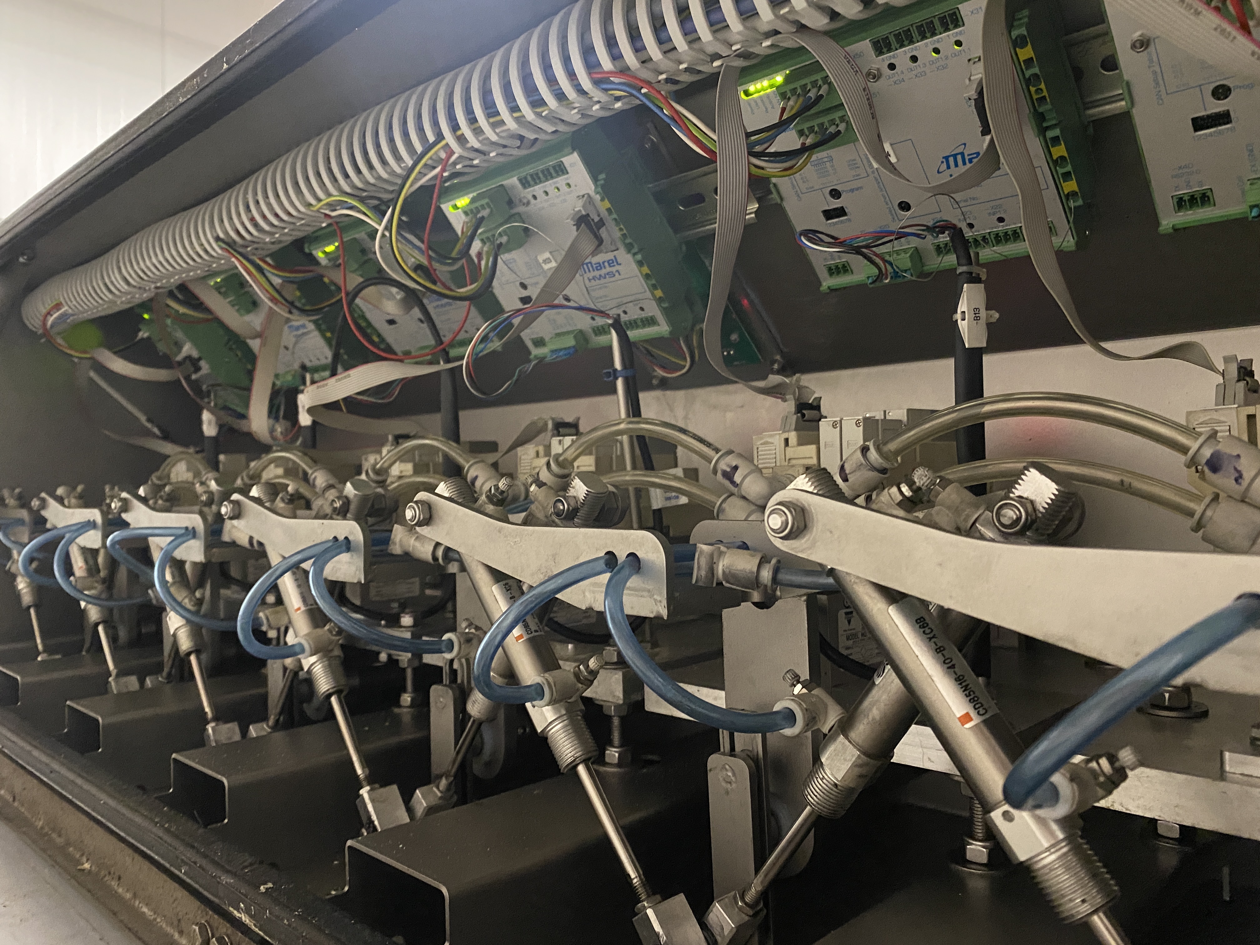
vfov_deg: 53.1
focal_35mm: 26
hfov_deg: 67.3
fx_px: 946
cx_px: 630
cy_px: 472
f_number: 1.8
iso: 800
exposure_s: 1/25
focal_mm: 4.25
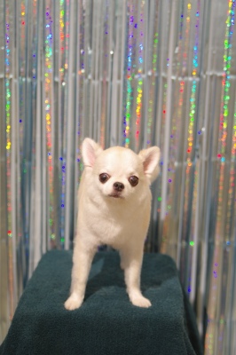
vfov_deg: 27.0
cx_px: 118
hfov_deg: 18.2
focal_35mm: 75
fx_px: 739
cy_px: 178
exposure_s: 1/125
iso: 320
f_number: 2.8
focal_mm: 50
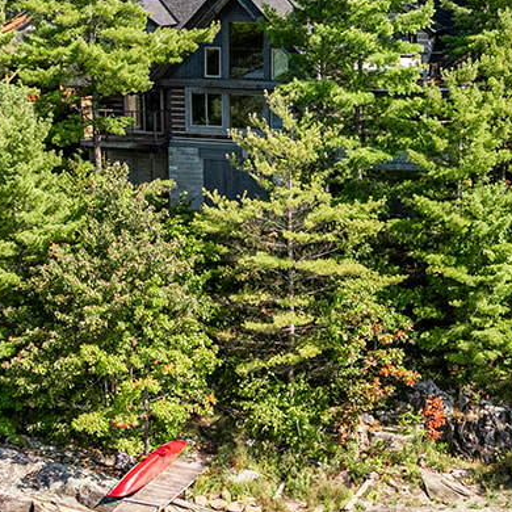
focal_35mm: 87
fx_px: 1456
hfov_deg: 19.9
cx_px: 295
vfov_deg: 19.9
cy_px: 315
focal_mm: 12.29
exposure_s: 1/160
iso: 800
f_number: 4.5
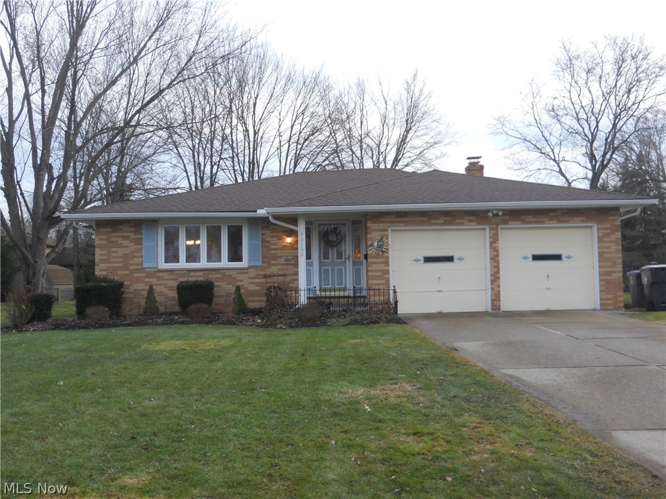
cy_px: 250
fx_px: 693
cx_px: 333
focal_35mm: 36
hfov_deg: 51.4
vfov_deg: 39.7
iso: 250
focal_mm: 6.4
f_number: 3
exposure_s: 1/250
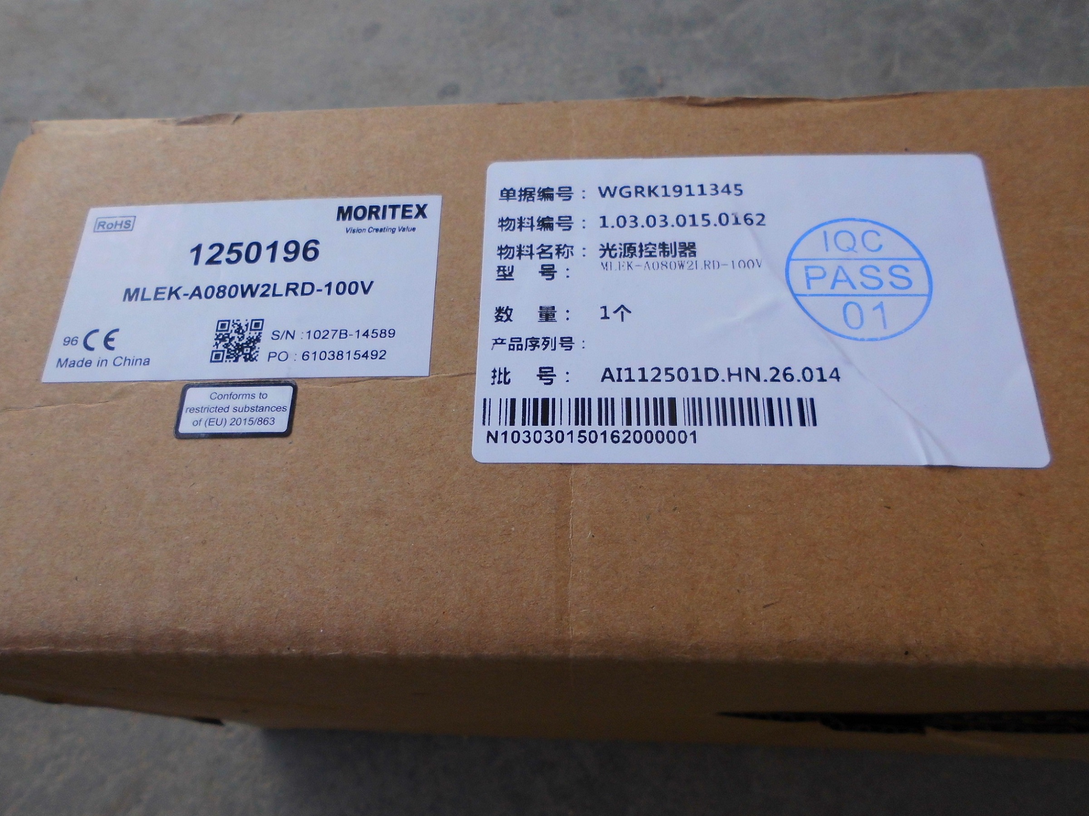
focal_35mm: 26
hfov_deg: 67.3
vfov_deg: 53.0
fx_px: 818
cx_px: 544
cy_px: 408
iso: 100
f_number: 8
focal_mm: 4.6
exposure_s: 1/173
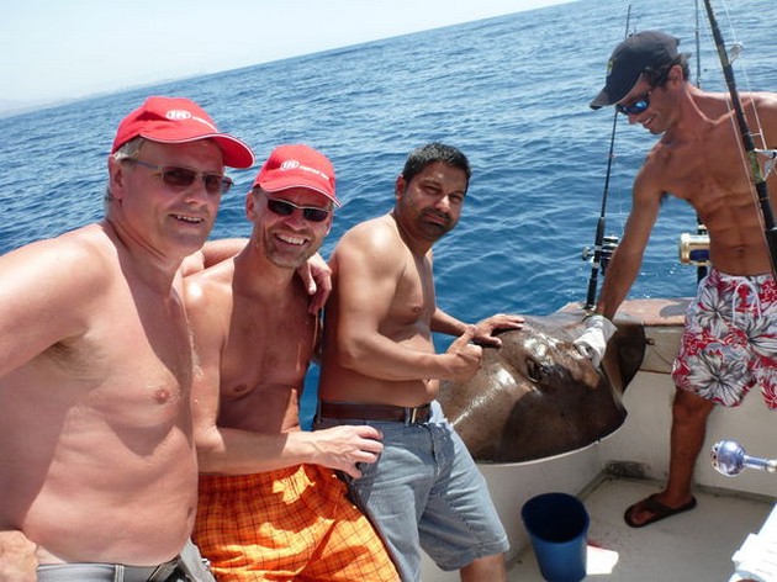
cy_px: 291
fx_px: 628
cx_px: 388
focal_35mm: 28
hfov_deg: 63.5
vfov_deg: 49.7
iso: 100
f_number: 3.3
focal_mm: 4.9
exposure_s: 1/500
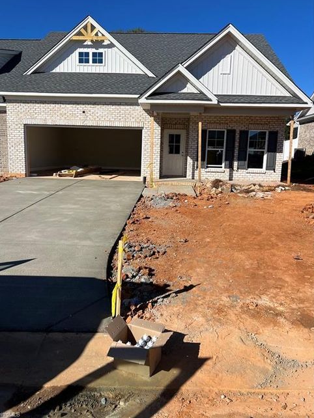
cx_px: 152
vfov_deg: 65.3
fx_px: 326
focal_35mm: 27
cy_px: 202
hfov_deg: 51.4
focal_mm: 5.7
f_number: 1.5
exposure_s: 1/6211
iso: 50
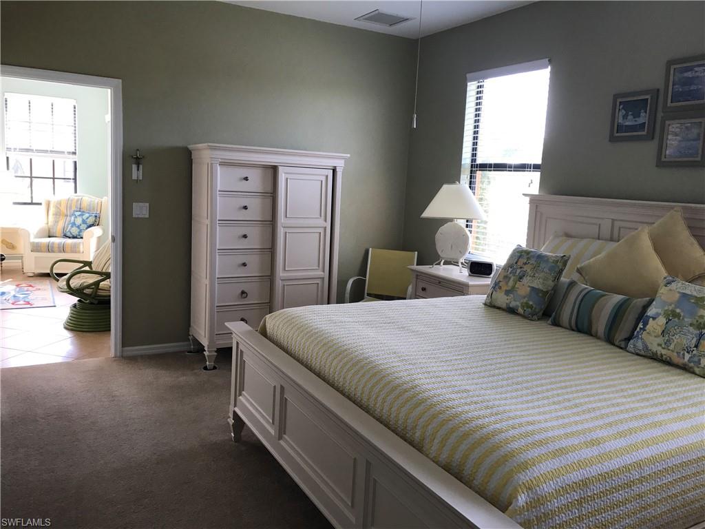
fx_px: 570
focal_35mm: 28
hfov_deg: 63.4
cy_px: 264
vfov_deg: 49.7
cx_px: 352
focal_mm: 3.99
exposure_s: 1/120
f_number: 1.8
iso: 40
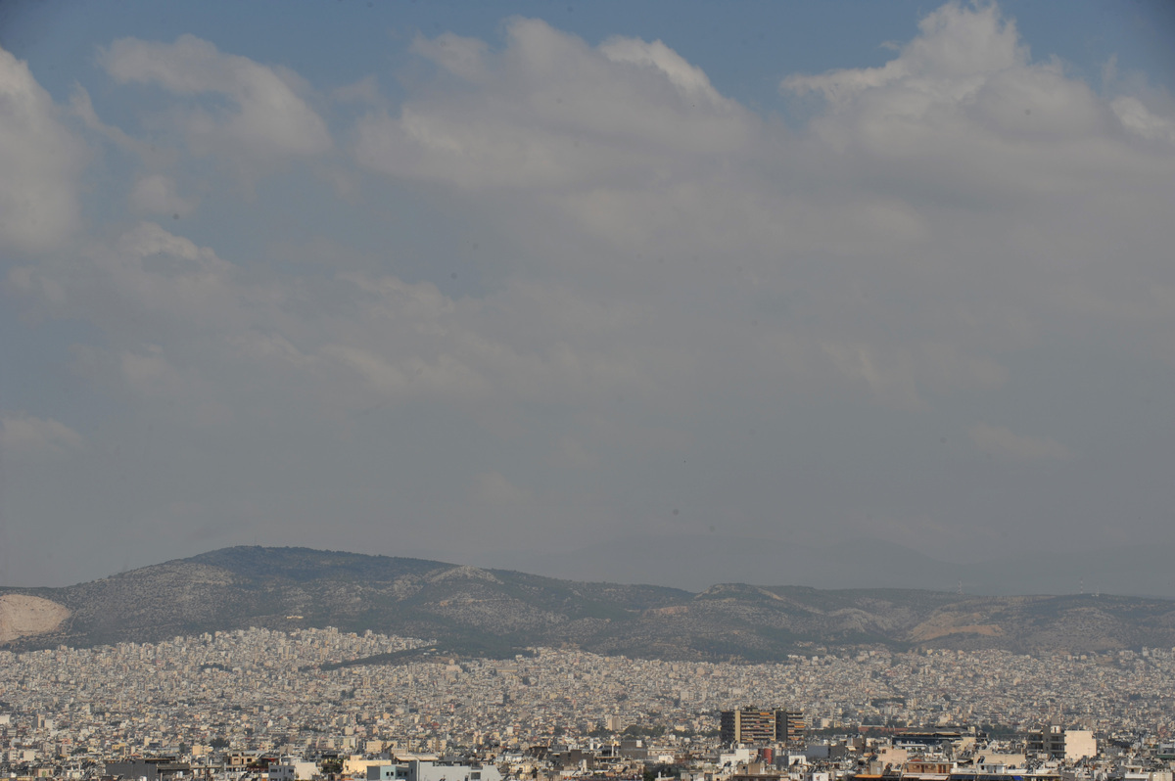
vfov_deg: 11.4
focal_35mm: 120
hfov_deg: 17.1
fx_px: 3913
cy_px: 390
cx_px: 588
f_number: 9
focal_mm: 120
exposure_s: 1/400
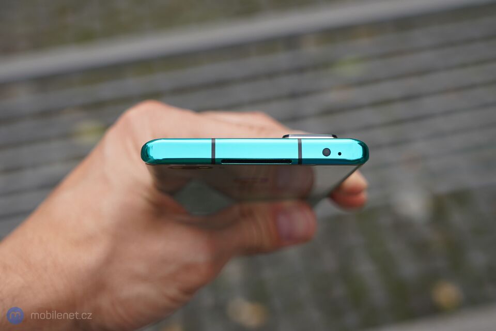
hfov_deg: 46.4
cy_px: 166
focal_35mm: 42
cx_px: 248
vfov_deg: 31.9
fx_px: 579
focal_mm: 42
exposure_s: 1/200
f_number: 4.5
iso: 100
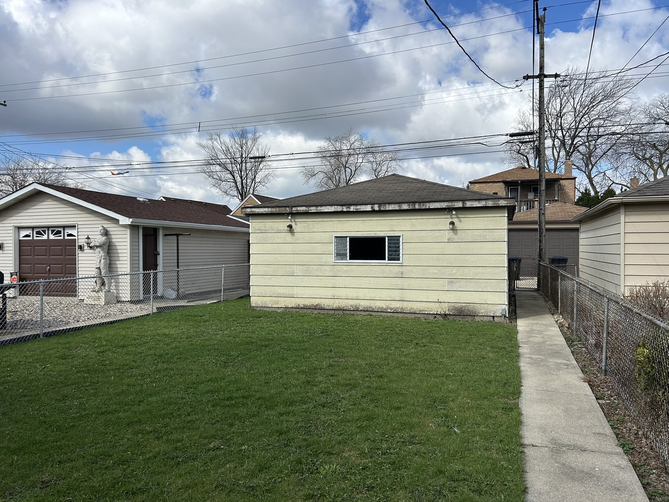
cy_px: 251
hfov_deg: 67.3
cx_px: 334
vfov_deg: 53.1
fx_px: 502
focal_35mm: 26
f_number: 1.5
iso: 50
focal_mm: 5.7
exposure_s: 1/4444
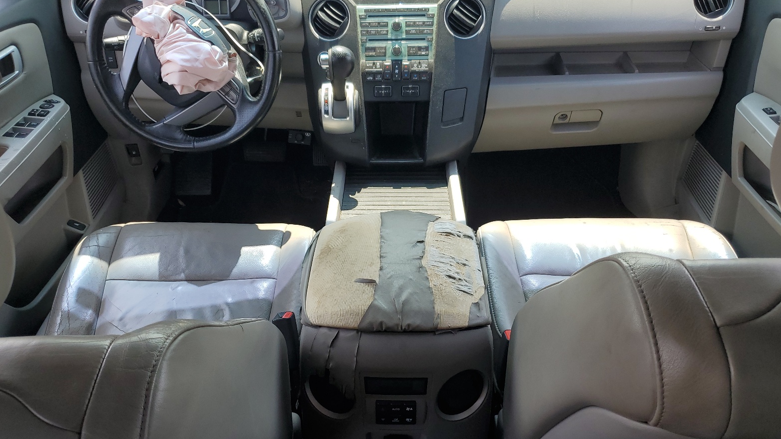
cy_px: 223
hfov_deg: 66.1
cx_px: 383
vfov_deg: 40.2
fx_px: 601
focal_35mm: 29
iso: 50
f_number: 1.5
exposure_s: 1/556
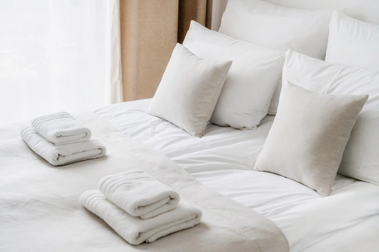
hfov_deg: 39.6
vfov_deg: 27.0
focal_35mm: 50
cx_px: 190
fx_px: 526
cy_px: 126
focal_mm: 50
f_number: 4.5
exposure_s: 1/25
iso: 320
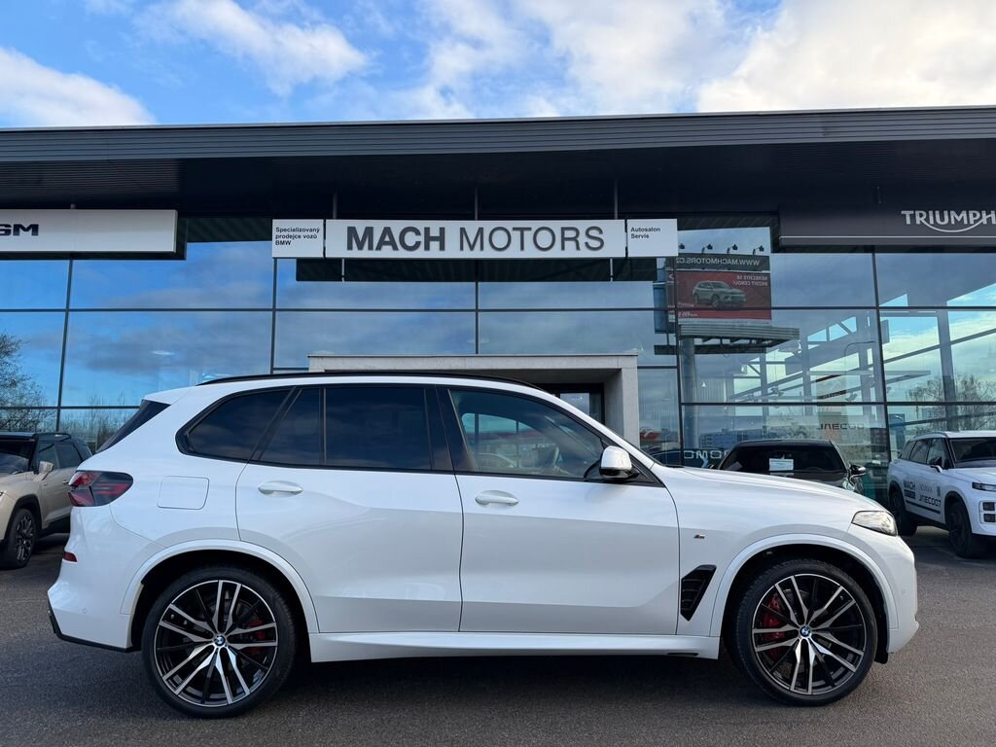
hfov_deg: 71.6
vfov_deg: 56.8
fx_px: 691
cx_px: 498
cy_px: 374
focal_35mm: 24
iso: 80
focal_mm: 6.76
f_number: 1.78
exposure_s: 1/1385
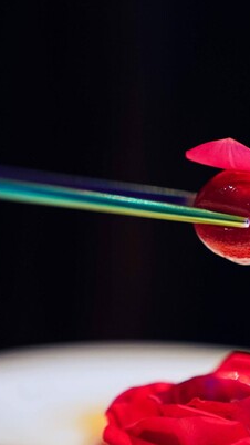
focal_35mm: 155
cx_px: 226
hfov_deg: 7.8
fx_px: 1827
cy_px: 269
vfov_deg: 13.9
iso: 2500
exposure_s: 1/80
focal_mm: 70
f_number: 2.8
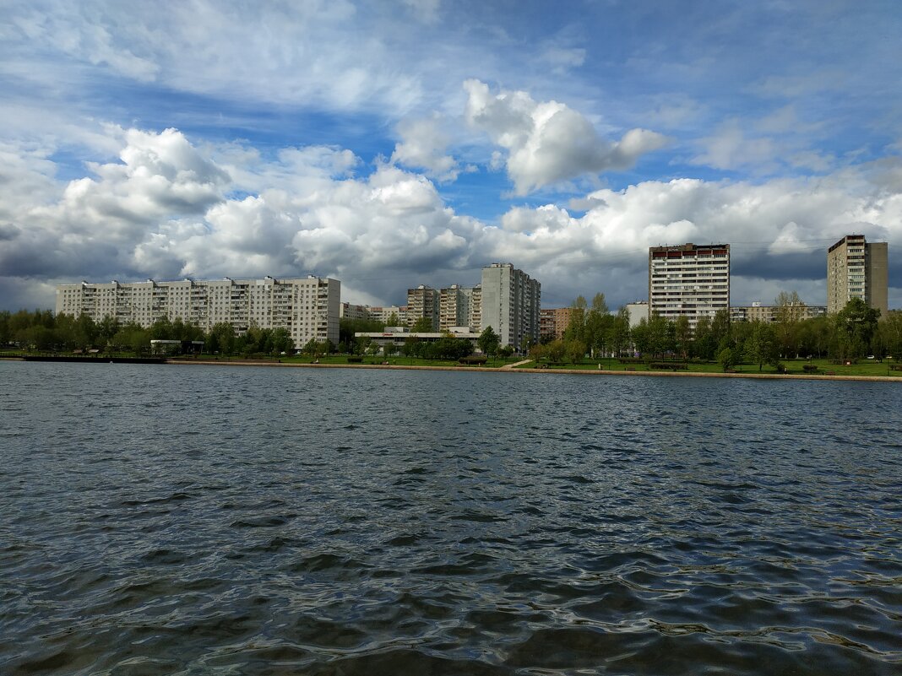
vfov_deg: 56.8
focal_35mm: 24
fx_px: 625
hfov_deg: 71.6
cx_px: 451
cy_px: 338
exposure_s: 1/3258
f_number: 1.9
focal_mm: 3.94
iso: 100
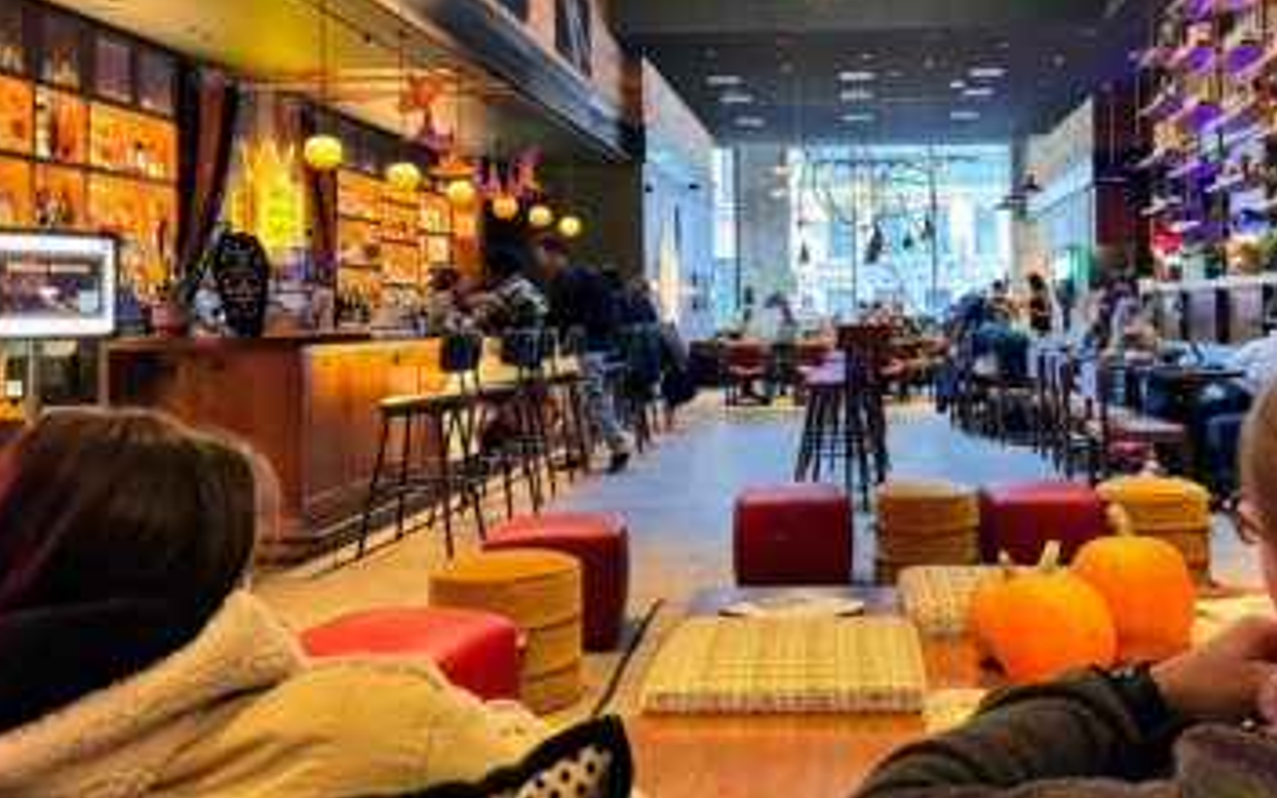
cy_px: 261
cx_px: 809
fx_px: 1253
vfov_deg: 35.0
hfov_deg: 53.3
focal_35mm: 36
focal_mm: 6.76
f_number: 1.78
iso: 800
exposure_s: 1/40
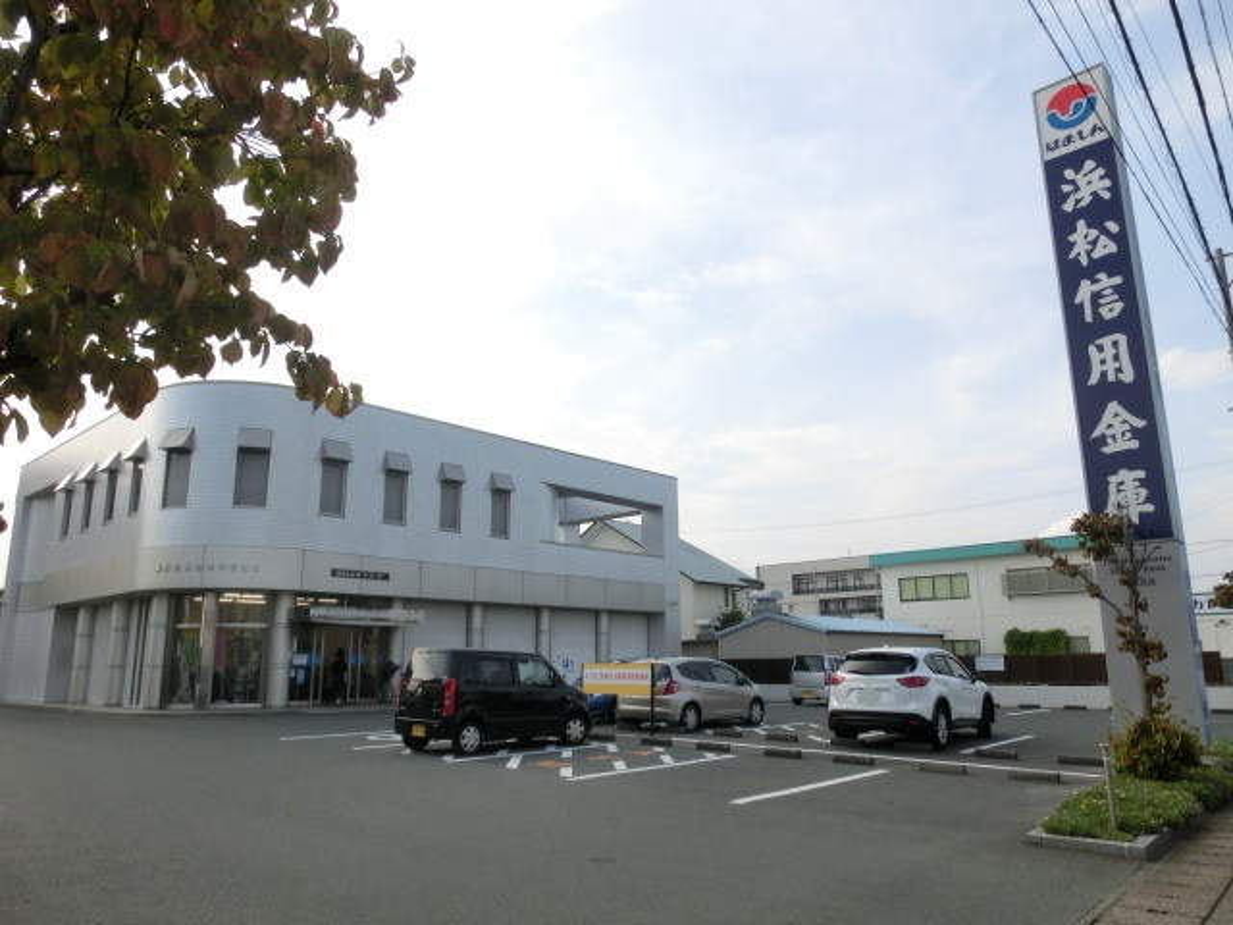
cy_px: 462
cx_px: 616
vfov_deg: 56.8
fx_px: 855
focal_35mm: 24
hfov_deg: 71.6
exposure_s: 1/800
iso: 80
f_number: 3
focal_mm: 4.24
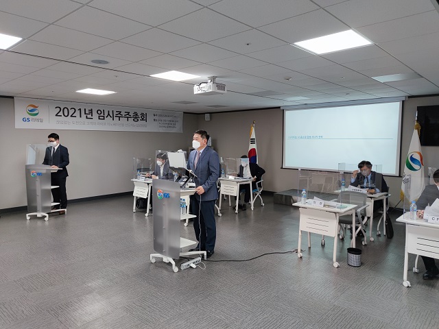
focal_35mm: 24
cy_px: 164
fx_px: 304
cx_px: 220
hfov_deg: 71.6
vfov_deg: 56.8
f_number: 1.69
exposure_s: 1/100
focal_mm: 6.72
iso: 93
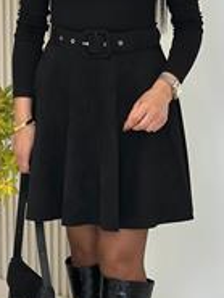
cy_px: 78
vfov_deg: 14.2
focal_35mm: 138
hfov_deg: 10.8
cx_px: 82
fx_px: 1189
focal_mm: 6.86
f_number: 1.78
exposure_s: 1/212
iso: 80
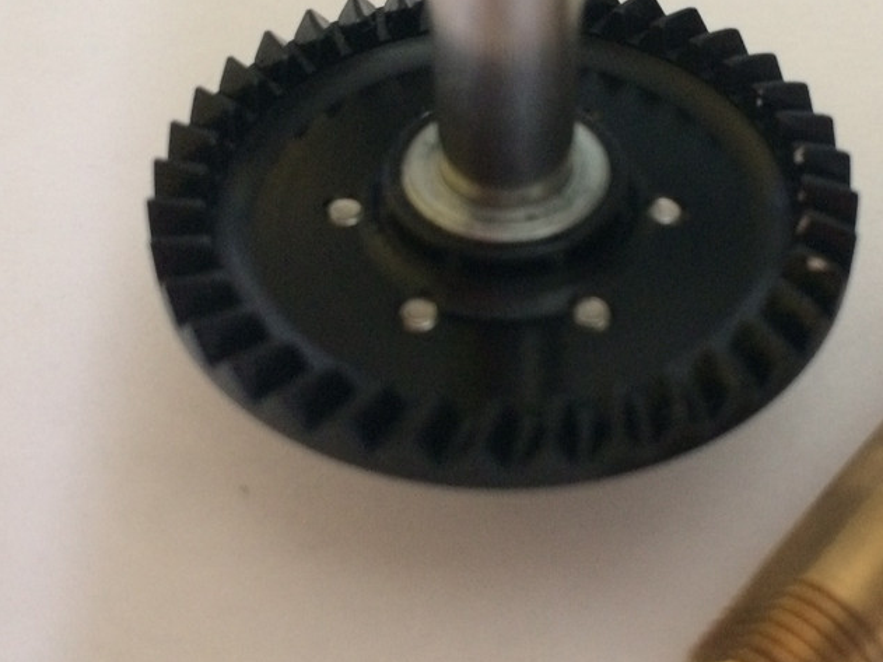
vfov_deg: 29.6
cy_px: 263
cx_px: 555
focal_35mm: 49
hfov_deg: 38.7
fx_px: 1250
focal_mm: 4.15
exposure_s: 1/20
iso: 320
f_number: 2.2
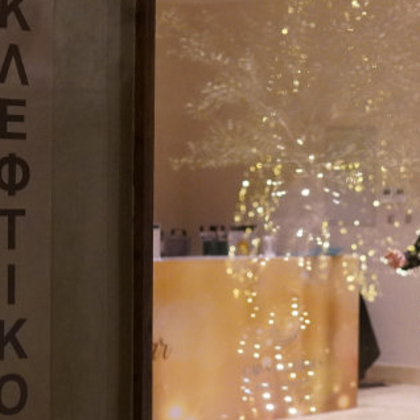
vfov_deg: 14.2
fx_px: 1688
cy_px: 168
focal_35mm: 123
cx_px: 298
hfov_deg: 14.1
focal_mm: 30
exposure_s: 1/160
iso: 2500
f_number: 2
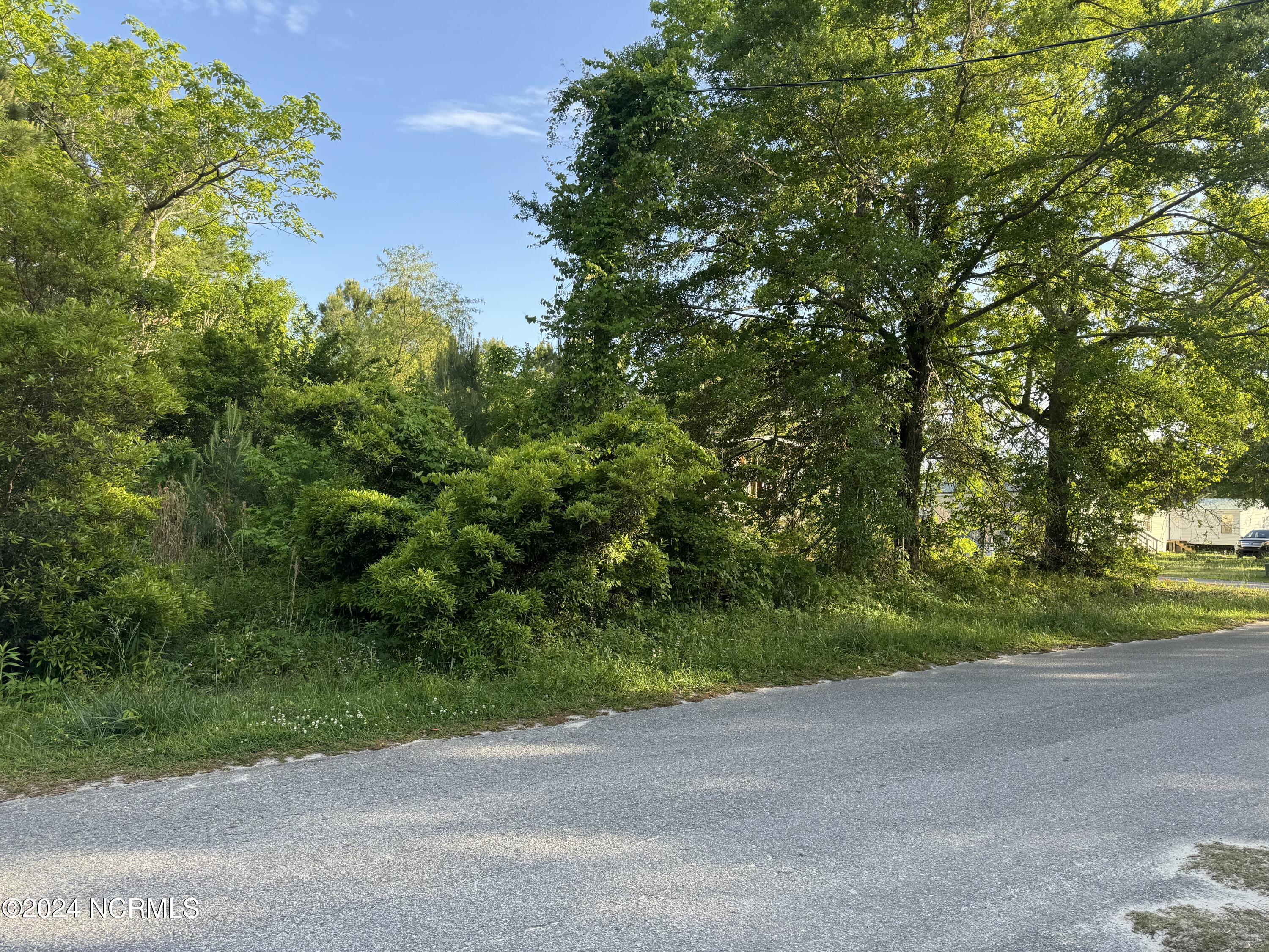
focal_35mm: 24
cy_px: 476
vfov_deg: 56.8
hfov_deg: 71.6
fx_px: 880
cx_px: 634
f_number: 1.78
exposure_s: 1/582
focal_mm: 6.76
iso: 80
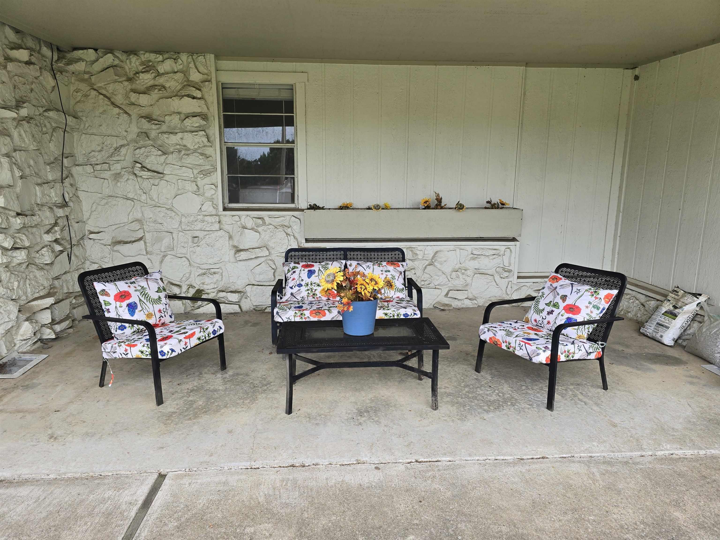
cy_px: 270
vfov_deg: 58.9
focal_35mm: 23
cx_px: 360
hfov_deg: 73.9
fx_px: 478
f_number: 1.7
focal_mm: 6.3
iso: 32
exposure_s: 1/180
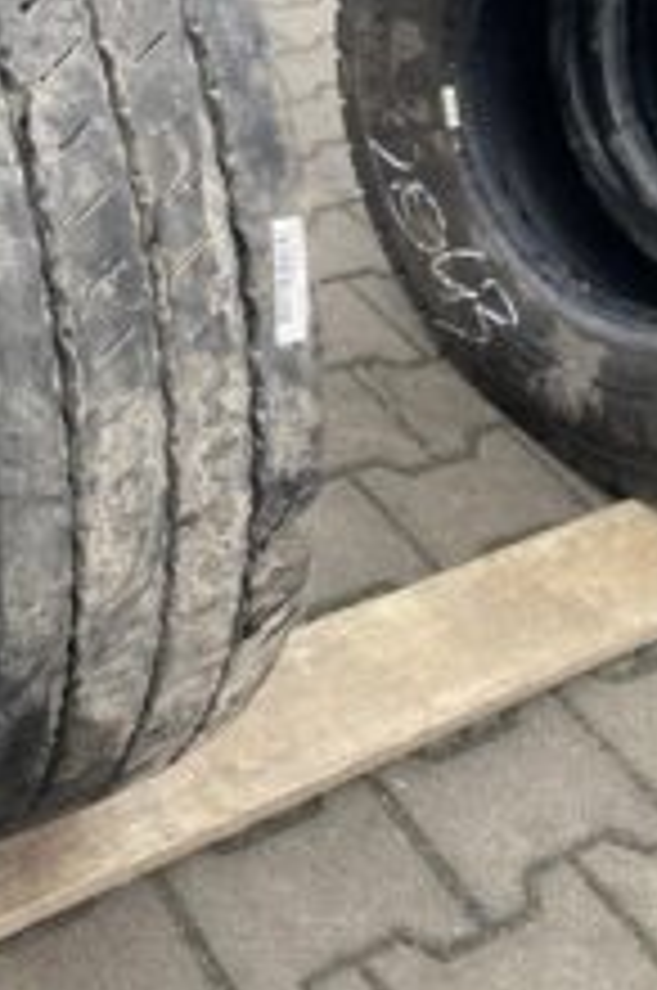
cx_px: 90
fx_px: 1455
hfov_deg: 24.8
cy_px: 286
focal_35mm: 53
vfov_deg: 36.9
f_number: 1.8
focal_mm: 4.25
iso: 100
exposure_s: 1/122
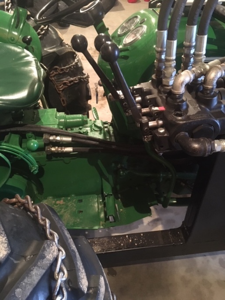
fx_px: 251
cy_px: 150
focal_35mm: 29
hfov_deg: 48.2
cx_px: 112
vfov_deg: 61.7
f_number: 2.2
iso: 320
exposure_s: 1/15
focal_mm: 4.15
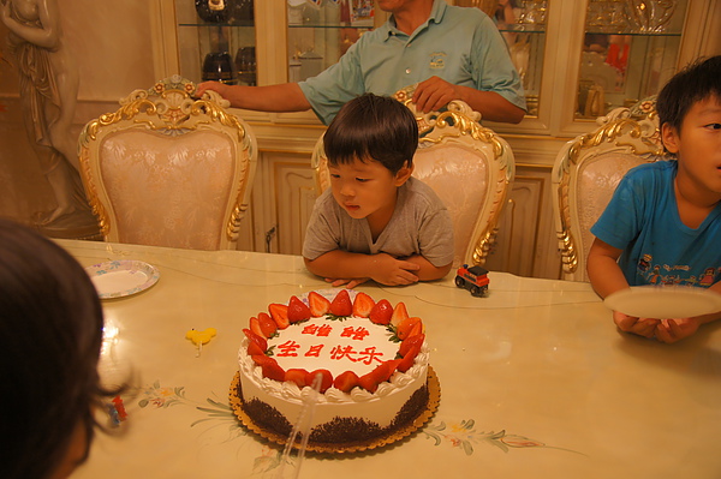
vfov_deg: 43.5
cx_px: 360
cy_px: 240
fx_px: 600
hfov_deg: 62.0
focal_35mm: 30
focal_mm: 20
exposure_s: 1/40
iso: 400
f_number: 3.5
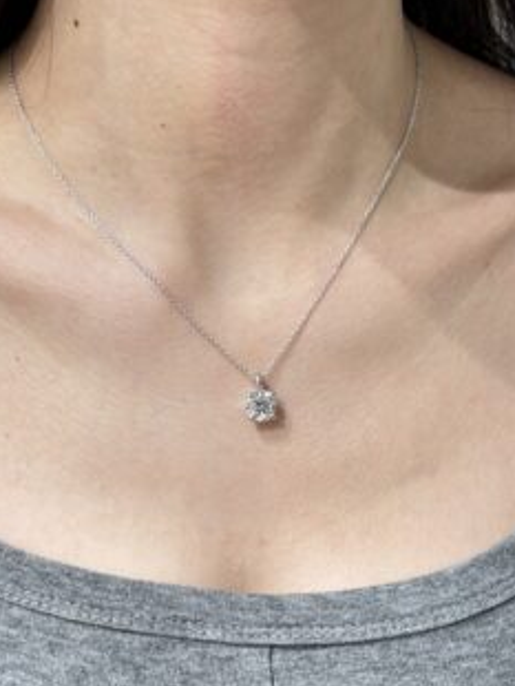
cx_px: 217
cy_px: 389
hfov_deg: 21.9
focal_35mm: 67
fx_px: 1327
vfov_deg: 28.9
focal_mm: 5.96
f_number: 1.6
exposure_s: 1/50
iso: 32
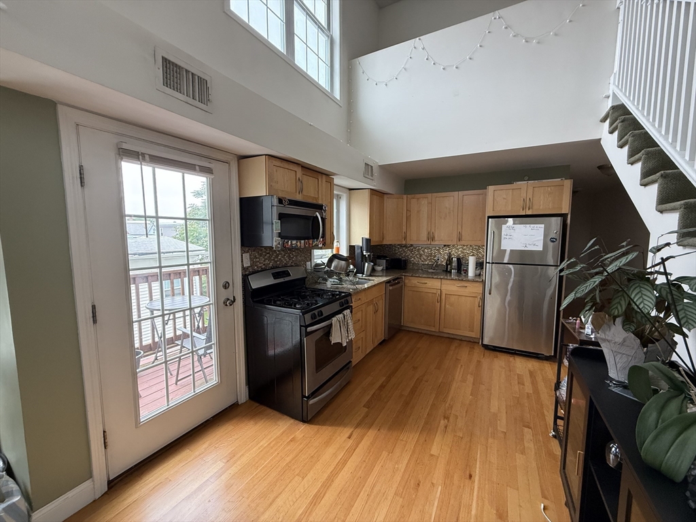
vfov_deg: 85.7
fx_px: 281
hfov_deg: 102.1
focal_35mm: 14
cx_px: 348
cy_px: 261
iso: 320
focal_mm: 2.22
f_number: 2.2
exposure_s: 1/99
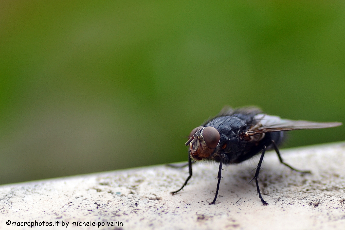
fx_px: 1294
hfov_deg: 15.2
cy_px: 115
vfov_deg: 10.2
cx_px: 172
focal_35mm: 135
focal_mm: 90
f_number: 5
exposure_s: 1/160
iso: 100
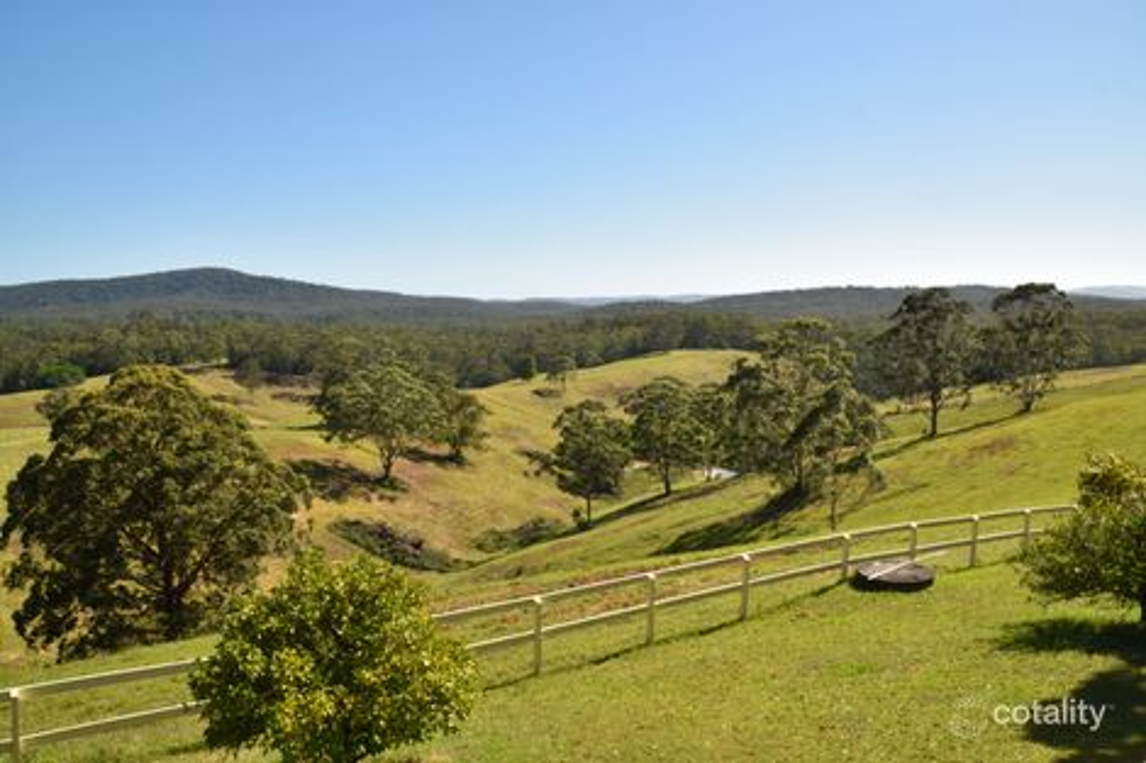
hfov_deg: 67.4
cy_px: 382
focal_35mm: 27
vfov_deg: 47.9
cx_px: 573
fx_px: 859
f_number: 9
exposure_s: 1/250
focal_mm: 18
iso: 100
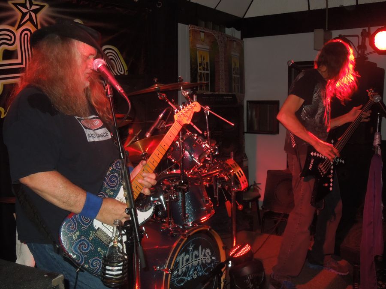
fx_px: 435
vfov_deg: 36.8
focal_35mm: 39
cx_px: 193
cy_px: 144
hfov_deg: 47.9
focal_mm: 7
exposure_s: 1/30
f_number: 3.8
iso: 400
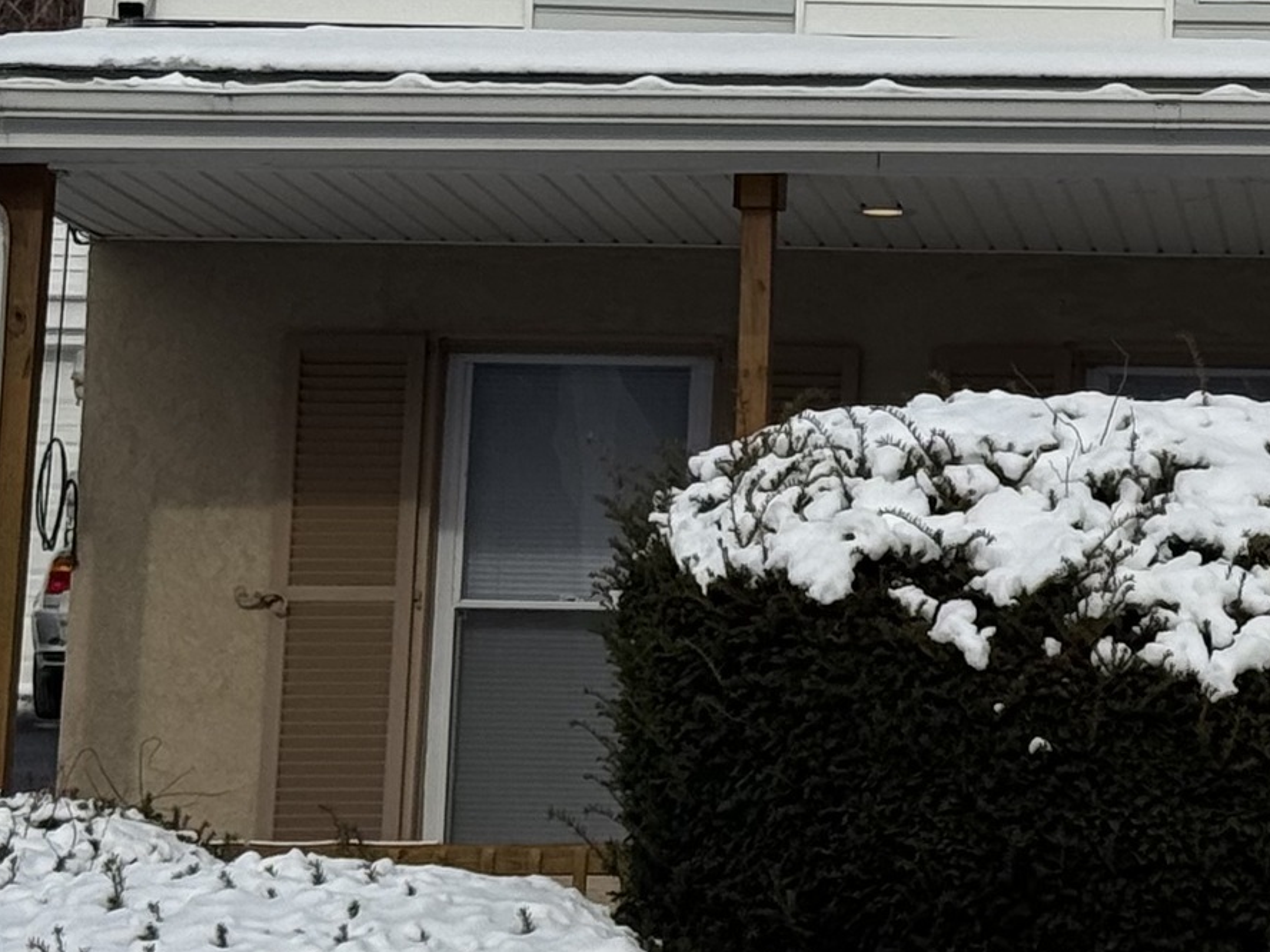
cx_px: 1803
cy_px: -59
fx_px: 6090
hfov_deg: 11.5
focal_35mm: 166
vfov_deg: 8.9
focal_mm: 6.76
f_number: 1.78
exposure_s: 1/6410
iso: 64
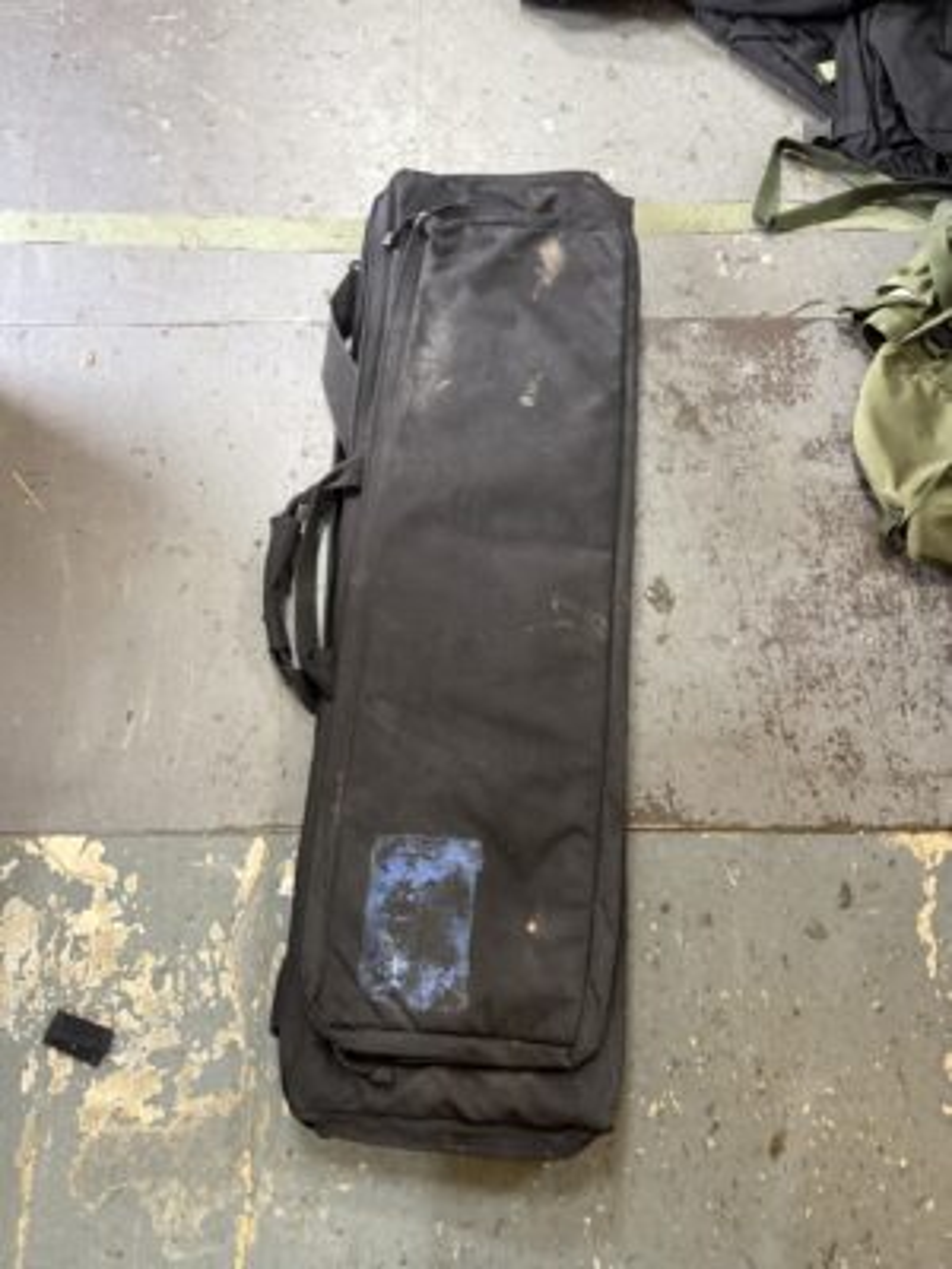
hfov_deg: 56.8
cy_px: 634
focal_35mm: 24
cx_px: 476
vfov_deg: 71.6
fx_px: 880
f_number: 1.78
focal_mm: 6.76
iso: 500
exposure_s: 1/50
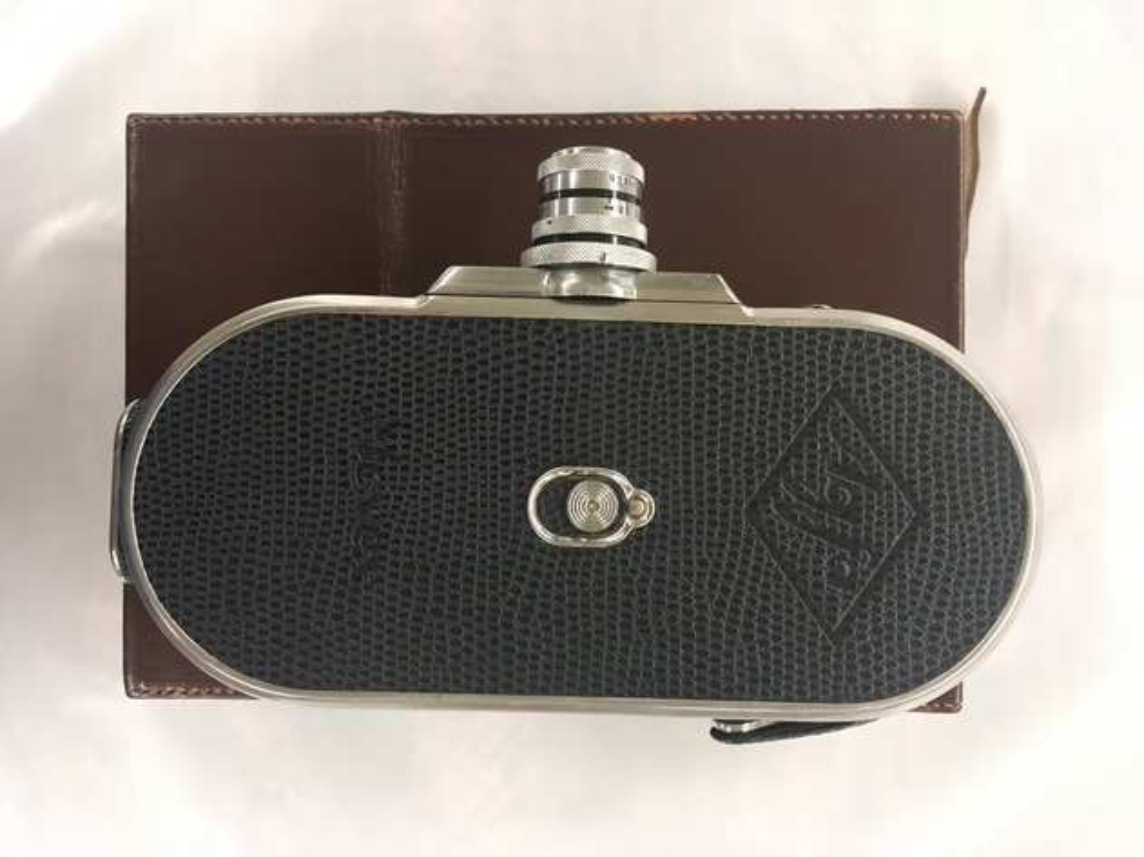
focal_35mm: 29
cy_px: 428
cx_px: 572
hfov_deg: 61.7
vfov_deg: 48.2
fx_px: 958
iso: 200
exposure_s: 1/30
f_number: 2.2
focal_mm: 4.15
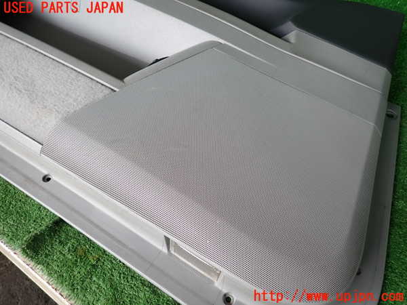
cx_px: 204
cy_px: 152
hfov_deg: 69.4
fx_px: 294
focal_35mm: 25
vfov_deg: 54.9
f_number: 2
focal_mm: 4.5
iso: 100
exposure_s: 1/125
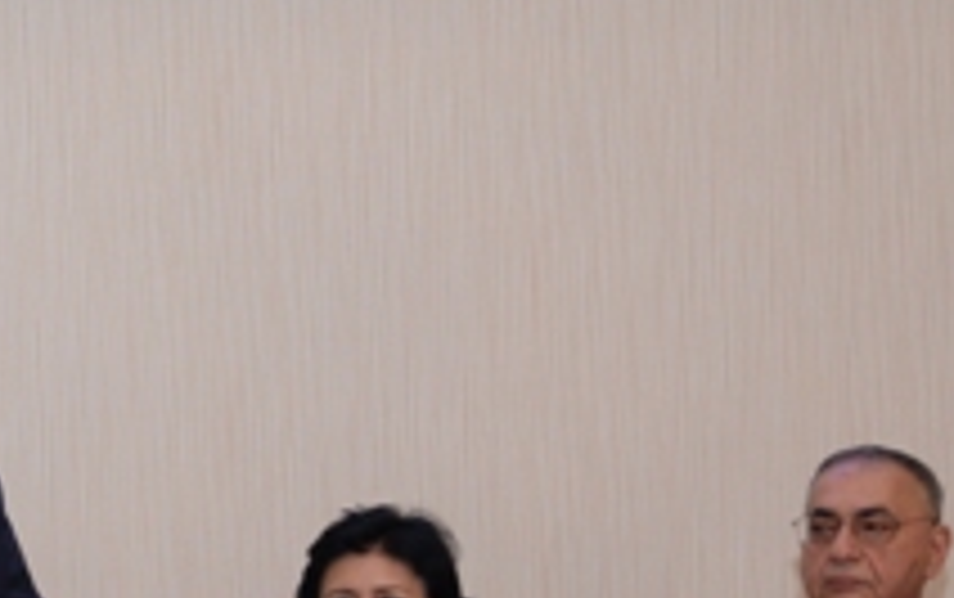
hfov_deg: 12.6
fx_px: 4164
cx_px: -333
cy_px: 695
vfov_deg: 8.1
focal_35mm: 160
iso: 2200
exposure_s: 1/100
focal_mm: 52
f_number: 4.5
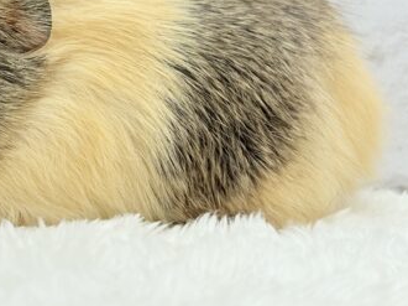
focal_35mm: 101
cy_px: 79
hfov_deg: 19.3
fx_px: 1190
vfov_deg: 14.6
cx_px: 85
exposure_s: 1/50
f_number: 1.6
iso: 40
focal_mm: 5.96
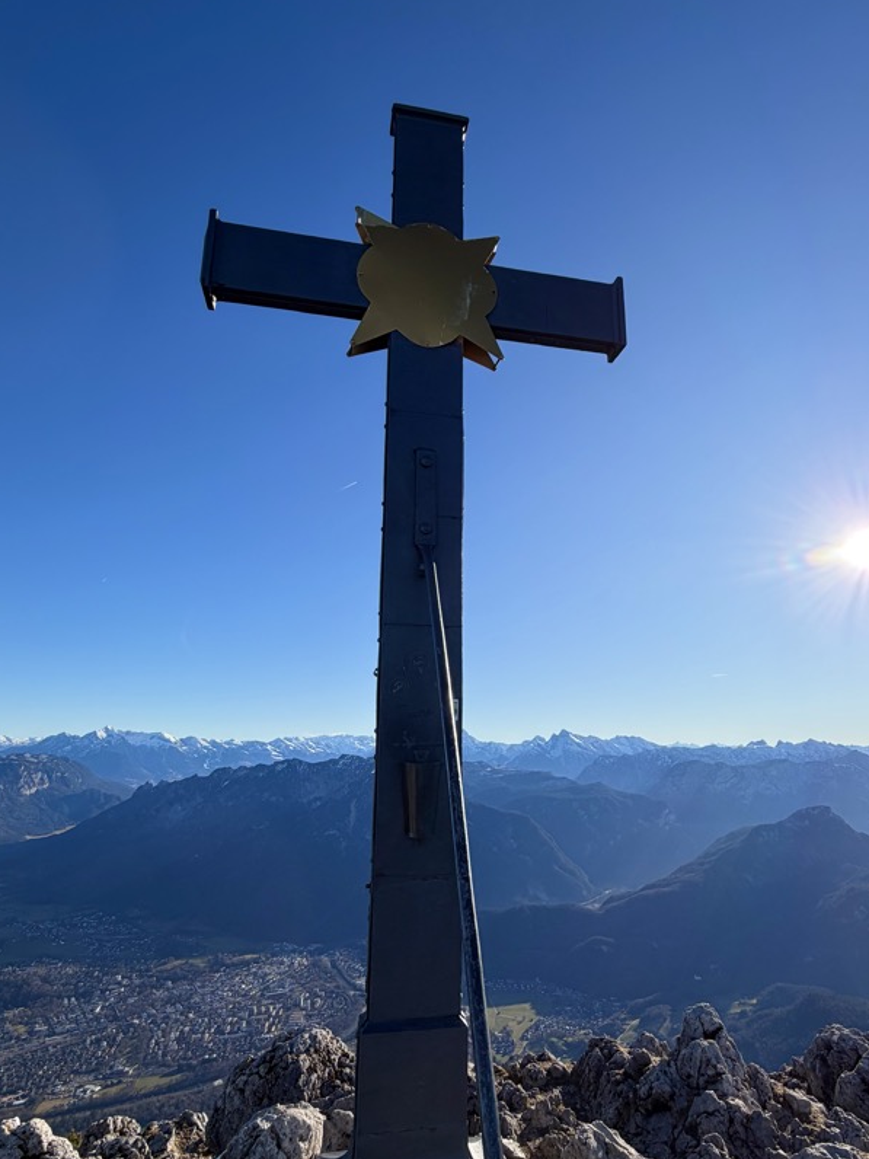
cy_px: 632
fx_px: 602
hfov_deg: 71.6
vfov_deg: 87.5
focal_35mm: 18
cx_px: 425
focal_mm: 2.22
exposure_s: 1/841
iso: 20
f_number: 2.2
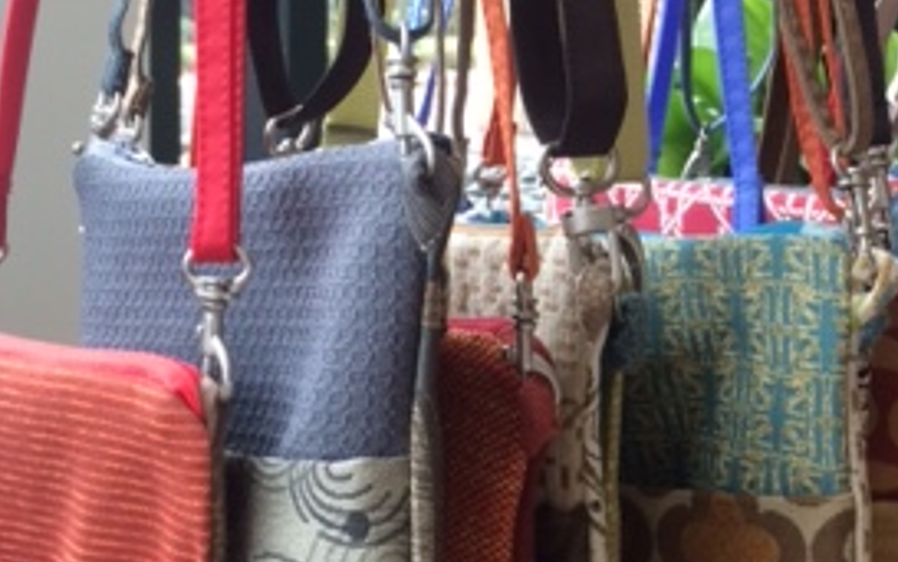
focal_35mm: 72
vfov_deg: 18.1
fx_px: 1763
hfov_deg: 27.9
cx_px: 737
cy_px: 187
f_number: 2.2
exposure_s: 1/30
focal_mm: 4.15
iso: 64
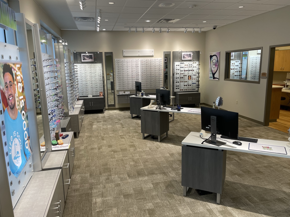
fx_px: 226
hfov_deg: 65.3
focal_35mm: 27
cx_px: 143
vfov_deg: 51.4
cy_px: 109
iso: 80
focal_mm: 5.1
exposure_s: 1/120
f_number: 1.6
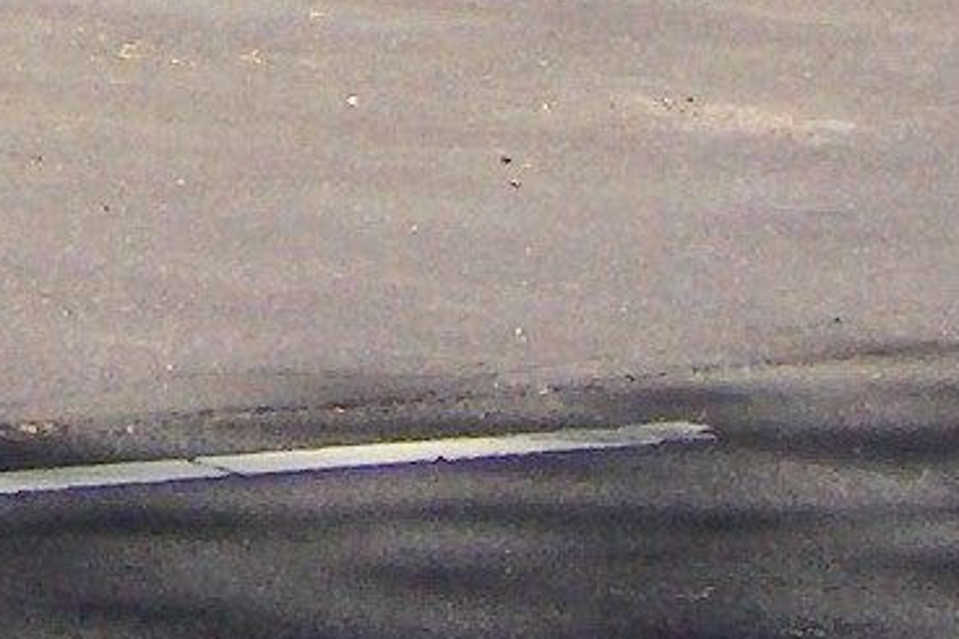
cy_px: -1641
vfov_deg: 4.5
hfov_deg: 6.7
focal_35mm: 286
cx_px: -1644
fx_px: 7615
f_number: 4.8
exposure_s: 1/580
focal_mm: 8
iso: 100
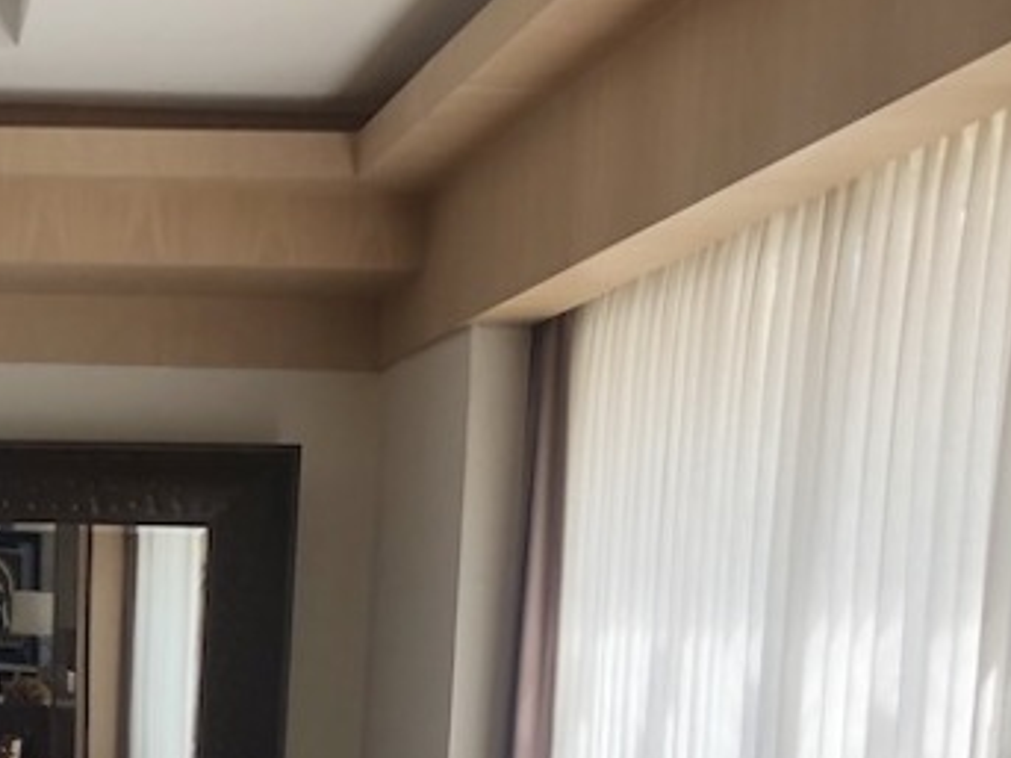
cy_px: 967
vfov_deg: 16.1
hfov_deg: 20.9
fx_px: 2540
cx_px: -221
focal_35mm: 87
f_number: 1.8
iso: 20
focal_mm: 3.99
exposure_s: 1/315
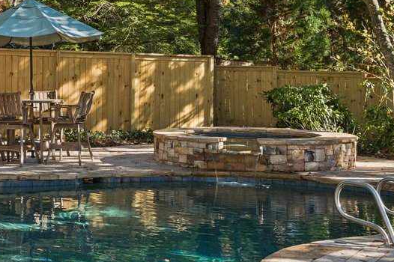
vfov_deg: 18.3
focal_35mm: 74
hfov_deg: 25.3
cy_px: 60
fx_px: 809
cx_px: -45
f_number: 8
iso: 100
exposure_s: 1/30
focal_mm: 19
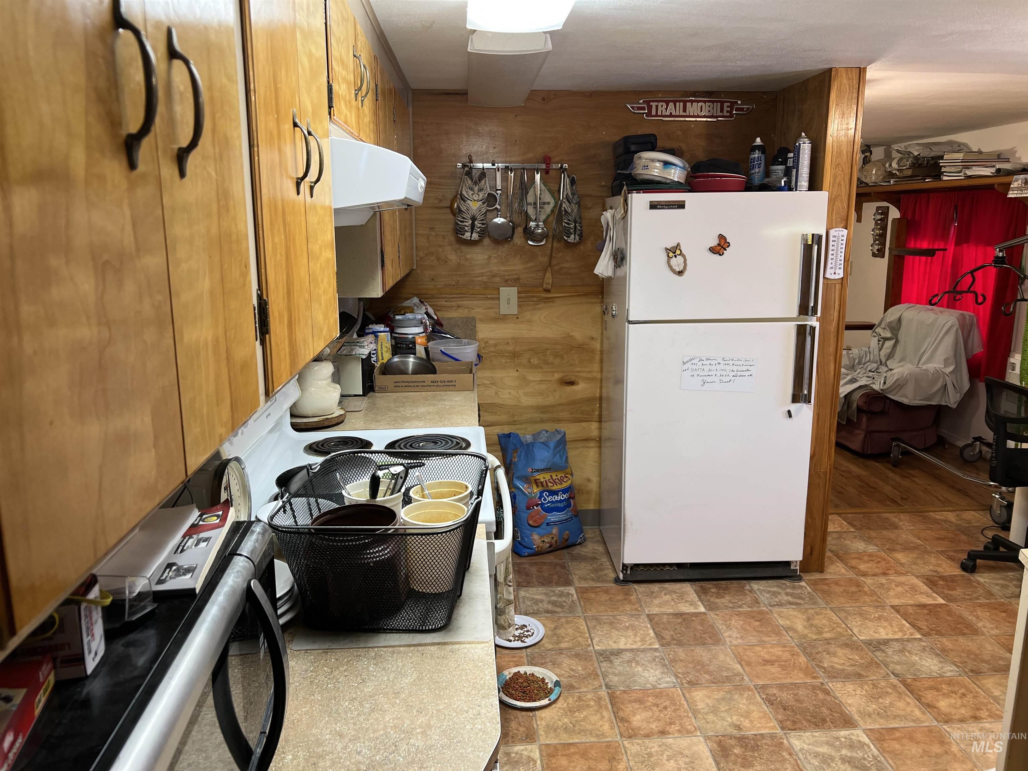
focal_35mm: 26
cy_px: 386
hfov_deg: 67.3
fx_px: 772
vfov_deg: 53.1
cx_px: 514
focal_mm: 5.7
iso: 64
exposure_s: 1/60
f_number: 1.5
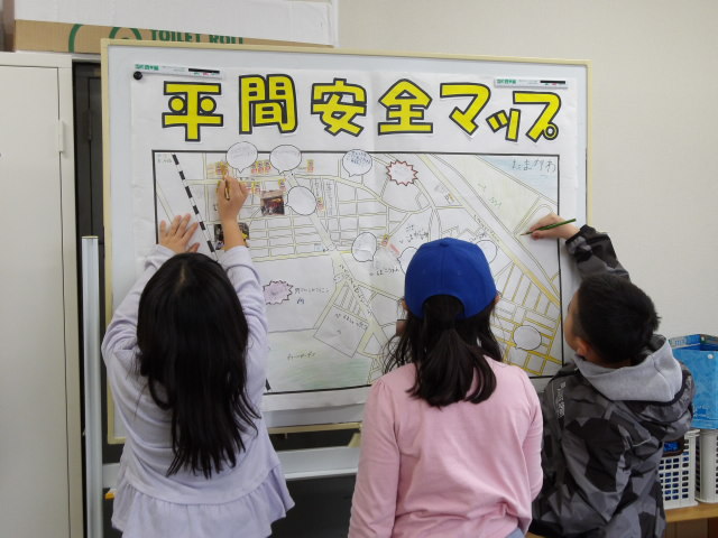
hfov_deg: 44.8
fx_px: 871
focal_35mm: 42
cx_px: 359
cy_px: 269
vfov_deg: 34.3
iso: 300
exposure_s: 1/60
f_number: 3.7
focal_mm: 7.6
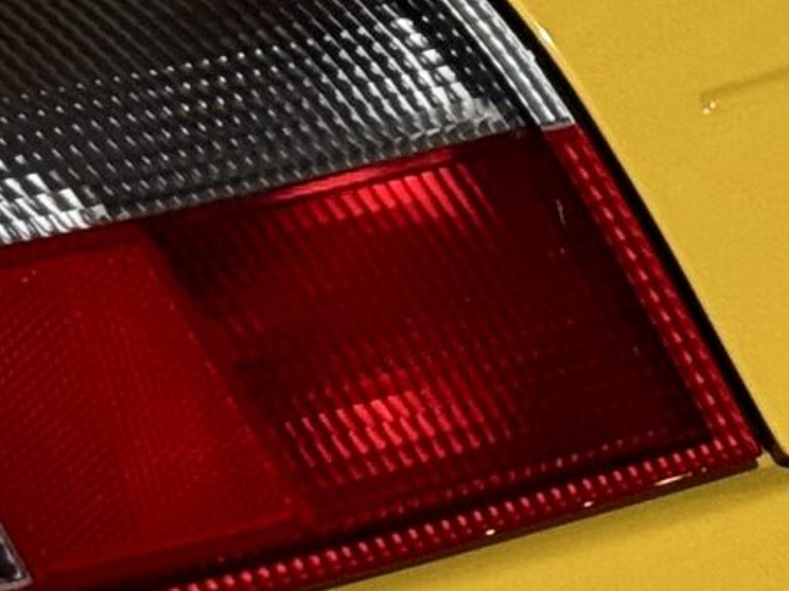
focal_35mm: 274
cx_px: 1050
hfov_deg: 7.2
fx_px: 6245
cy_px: -901
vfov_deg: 5.2
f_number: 1.78
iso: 125
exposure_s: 1/50
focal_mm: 6.76
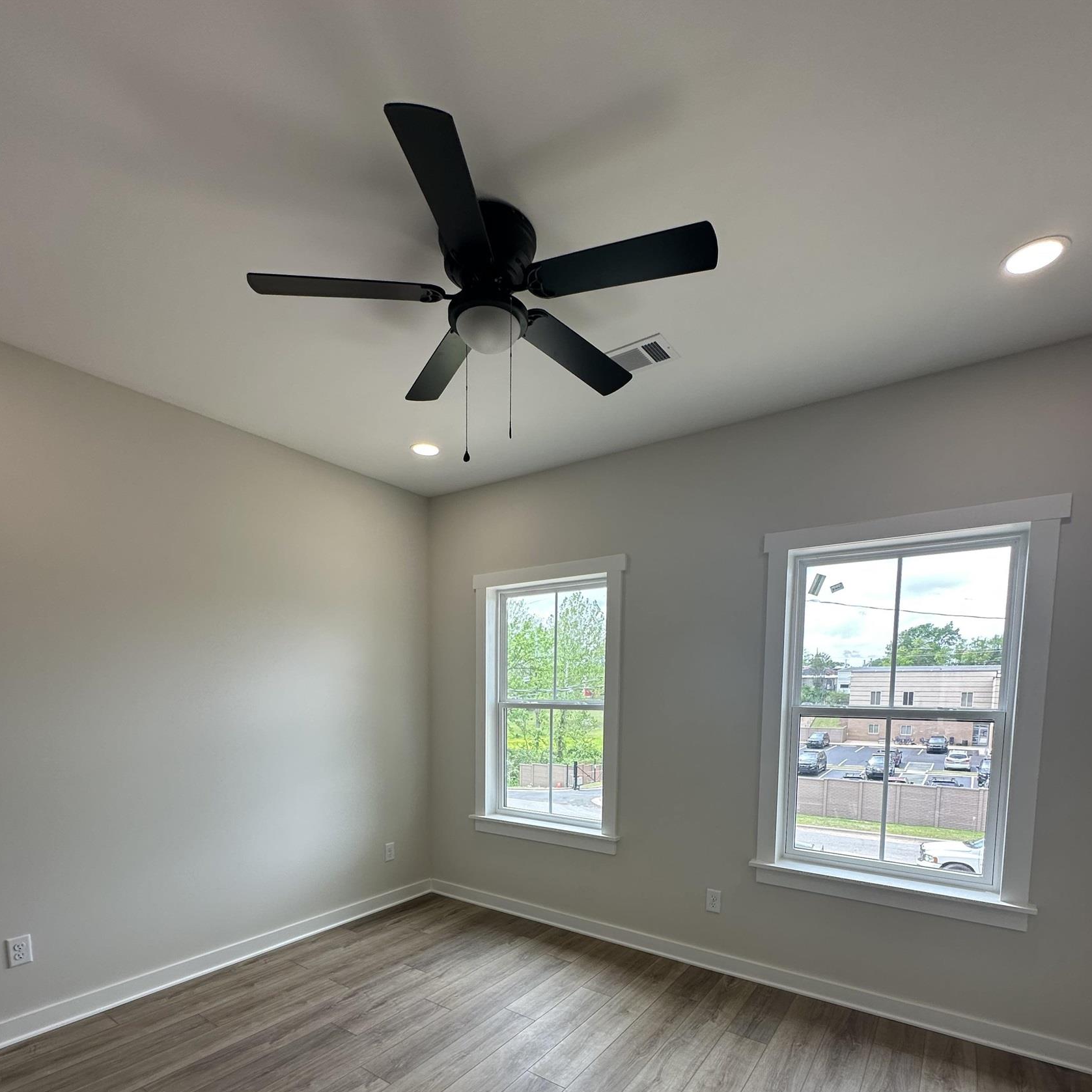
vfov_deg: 80.6
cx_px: 549
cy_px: 746
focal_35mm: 17
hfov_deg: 84.0
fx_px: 607
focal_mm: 2.22
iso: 40
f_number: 2.2
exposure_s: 1/149
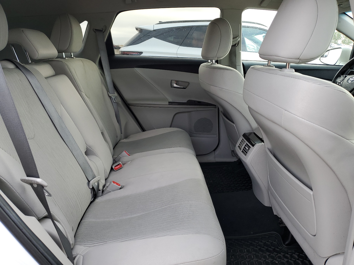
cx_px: 177
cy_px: 132
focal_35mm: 26
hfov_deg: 67.3
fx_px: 266
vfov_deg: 53.1
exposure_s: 1/213
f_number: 1.5
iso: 50
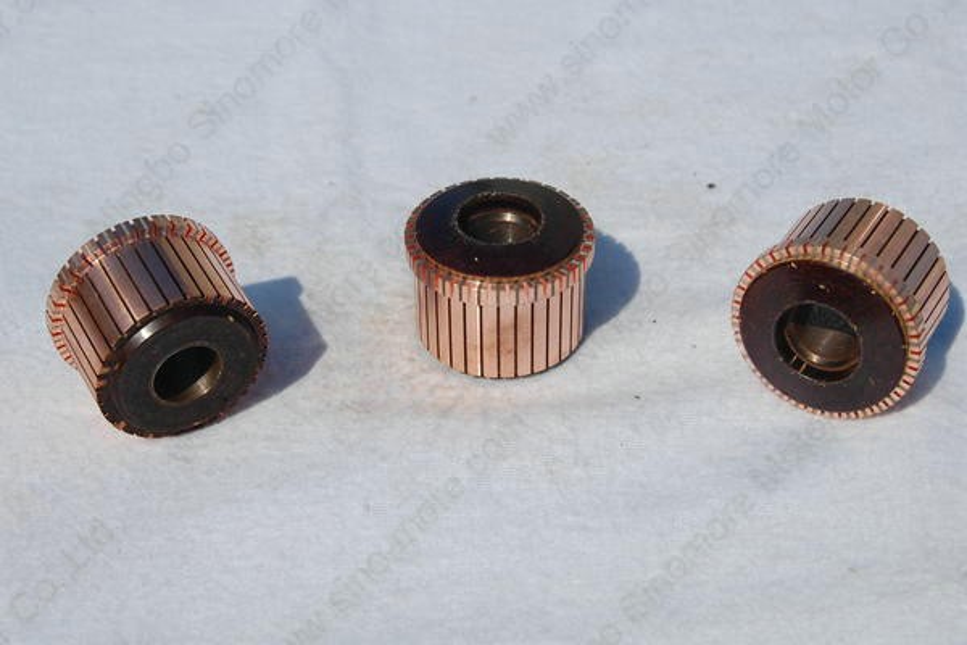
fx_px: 1853
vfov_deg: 19.7
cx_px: 484
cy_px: 322
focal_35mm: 69
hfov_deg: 29.2
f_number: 11
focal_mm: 46
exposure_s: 1/500
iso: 200
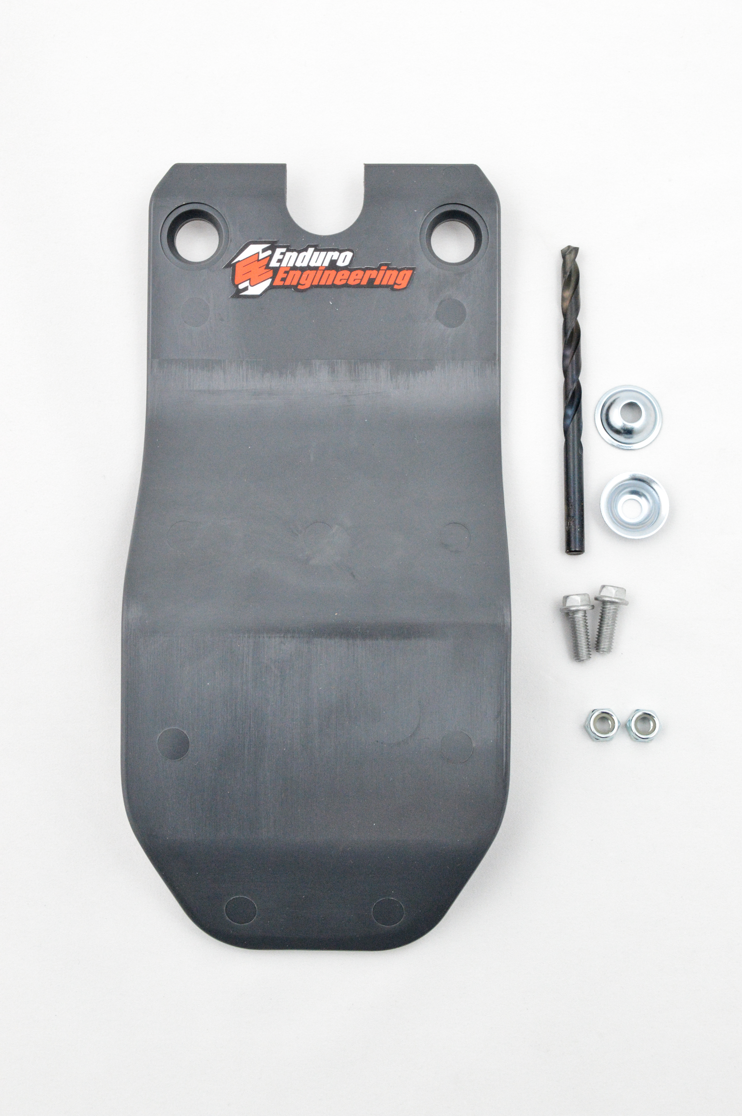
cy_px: 558
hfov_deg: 28.0
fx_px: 1487
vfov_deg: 41.1
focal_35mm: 48
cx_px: 371
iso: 1600
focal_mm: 32
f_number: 8
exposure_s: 1/20
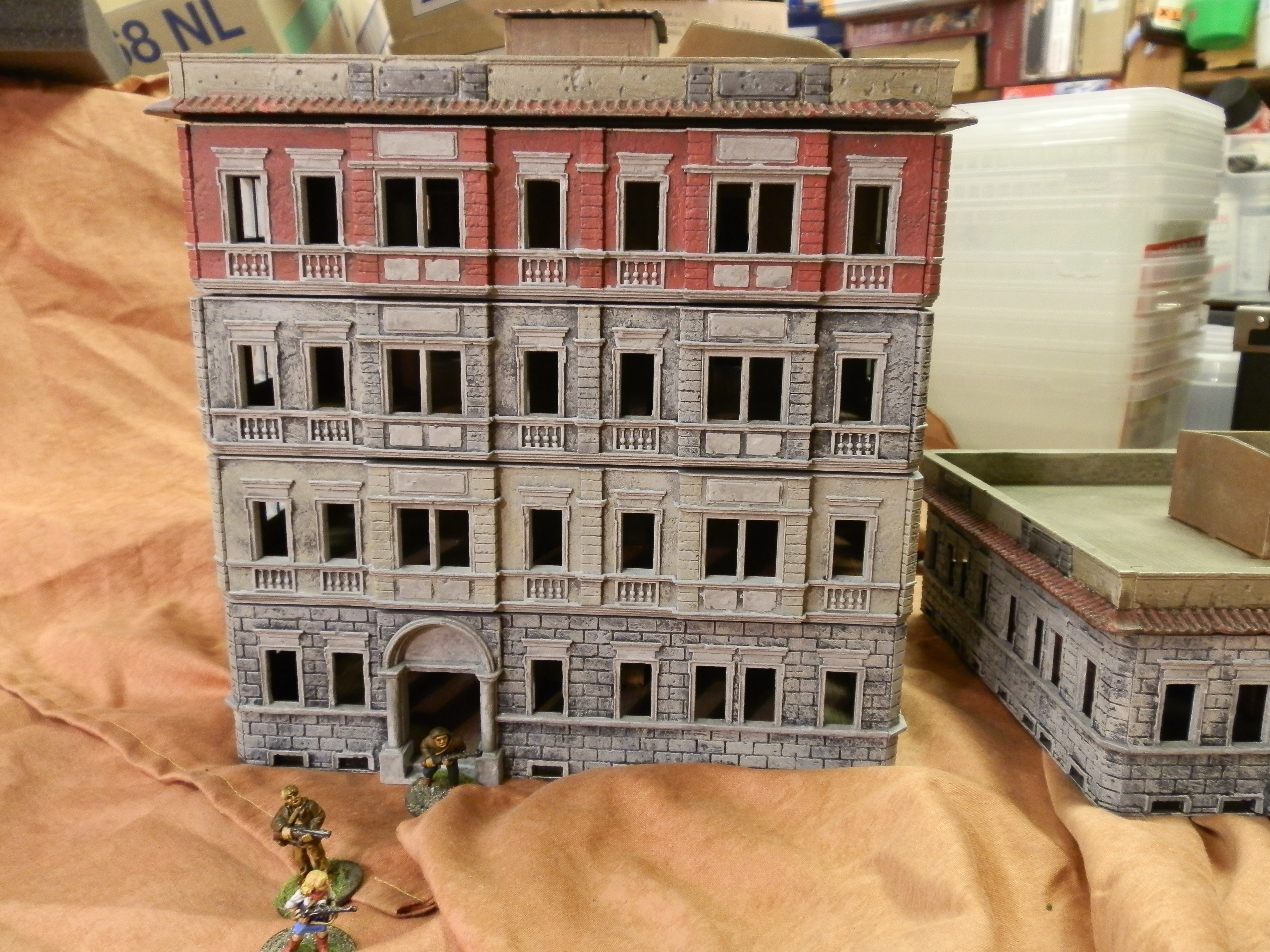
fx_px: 1027
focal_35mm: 28
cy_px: 476
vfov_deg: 49.7
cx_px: 635
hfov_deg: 63.4
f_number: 3.1
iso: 200
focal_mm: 5
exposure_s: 1/10
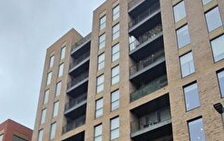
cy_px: 159
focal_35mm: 39
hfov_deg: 50.3
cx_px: 102
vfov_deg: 29.3
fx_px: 238
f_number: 2.2
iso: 80
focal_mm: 2.2
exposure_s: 1/100
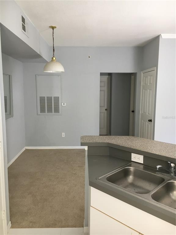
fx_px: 197
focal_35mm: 29
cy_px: 118
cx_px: 88
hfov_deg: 48.2
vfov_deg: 61.7
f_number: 2.2
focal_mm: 4.15
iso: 50
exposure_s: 1/30
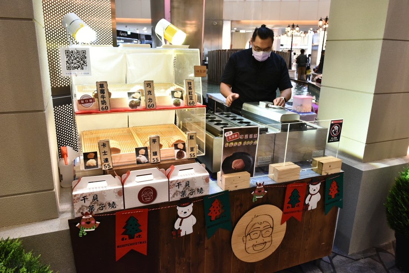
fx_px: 307
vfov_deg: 48.0
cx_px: 204
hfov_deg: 67.4
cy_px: 136
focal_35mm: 27
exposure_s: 1/60
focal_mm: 27
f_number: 8
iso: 2500
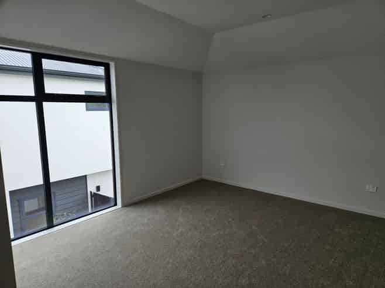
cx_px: 192
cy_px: 144
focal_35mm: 23
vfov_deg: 58.8
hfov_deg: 73.9
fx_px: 256
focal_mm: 5.4
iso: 50
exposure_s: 1/190
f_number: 1.8
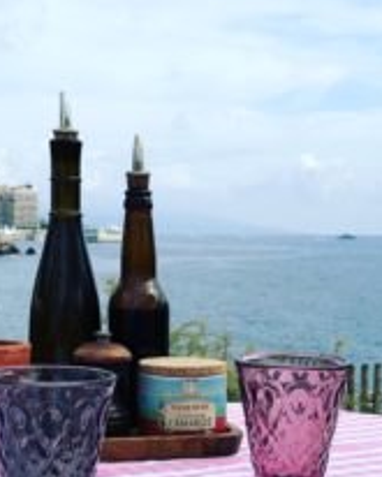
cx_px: 215
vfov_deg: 25.7
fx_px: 1031
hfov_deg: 21.0
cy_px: 366
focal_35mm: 73
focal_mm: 4
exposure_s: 1/3003
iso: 25
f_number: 1.8
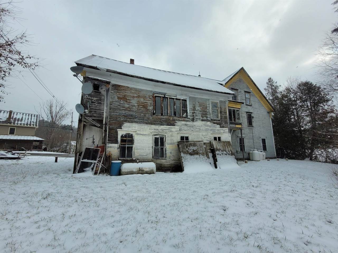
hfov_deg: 106.2
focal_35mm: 13
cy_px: 126
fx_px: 127
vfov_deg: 89.9
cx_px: 169
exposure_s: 1/1325
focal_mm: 1.74
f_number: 2.2
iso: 40
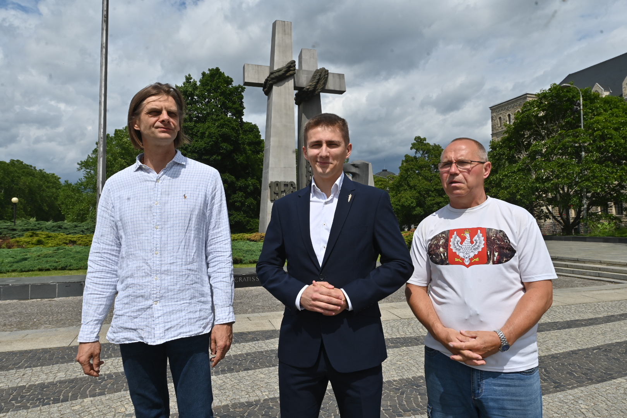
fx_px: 418
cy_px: 209
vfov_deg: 53.1
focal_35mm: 24
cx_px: 314
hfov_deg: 73.7
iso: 100
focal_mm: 24
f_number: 13
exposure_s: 1/400
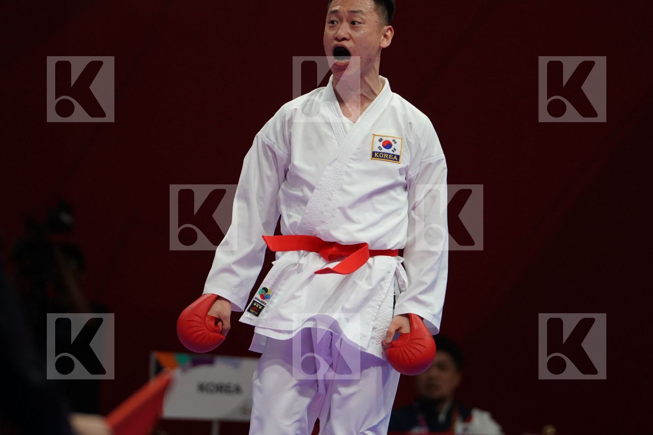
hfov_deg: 5.2
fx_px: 7255
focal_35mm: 400
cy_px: 218
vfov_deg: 3.4
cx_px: 326
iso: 2000
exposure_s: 1/1000
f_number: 4
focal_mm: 267
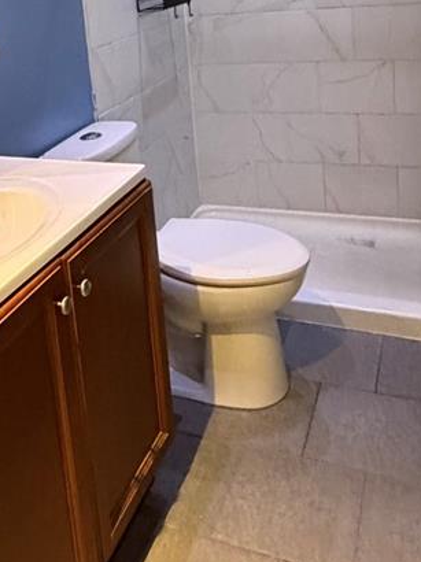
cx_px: 145
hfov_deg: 34.8
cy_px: 75
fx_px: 666
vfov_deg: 42.6
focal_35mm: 41
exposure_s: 1/60
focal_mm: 2.22
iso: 1000
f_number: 2.2
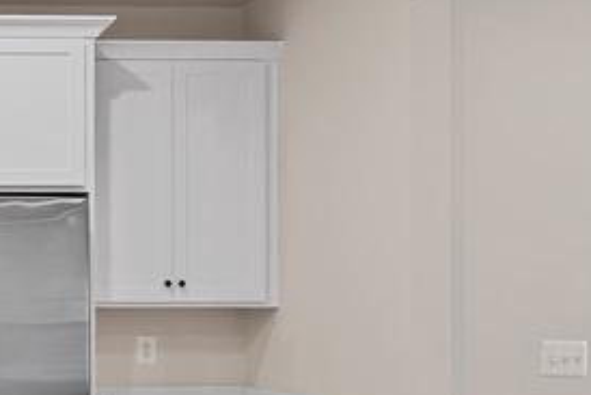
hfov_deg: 29.0
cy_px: 301
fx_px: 920
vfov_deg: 23.9
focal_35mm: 56
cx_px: -177
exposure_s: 1/1.25
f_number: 9
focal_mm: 10
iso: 100
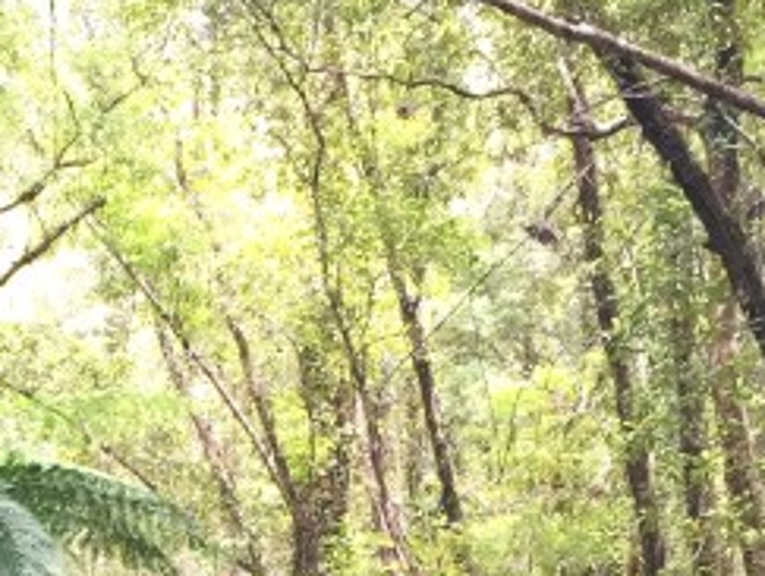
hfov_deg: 15.9
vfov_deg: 11.8
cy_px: 771
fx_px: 2700
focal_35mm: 122
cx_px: 88
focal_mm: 4.15
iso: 32
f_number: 2.2
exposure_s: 1/40
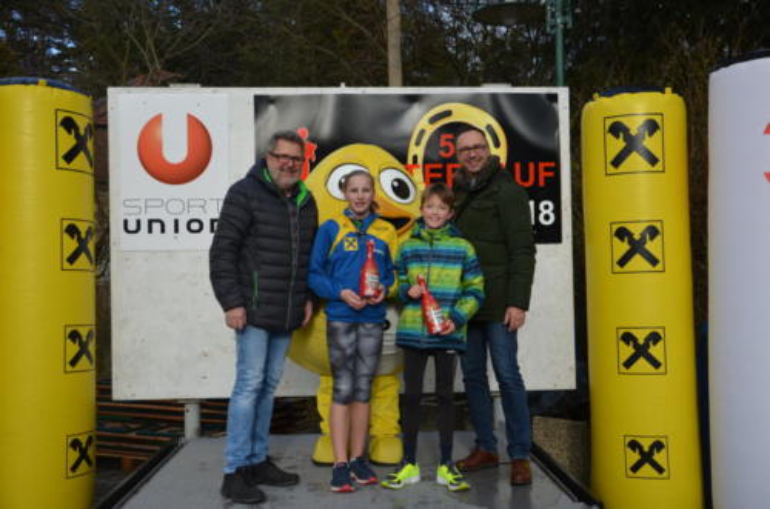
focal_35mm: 42
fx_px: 896
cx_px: 385
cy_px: 254
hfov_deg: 46.5
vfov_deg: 31.7
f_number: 5.6
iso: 400
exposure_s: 1/1500
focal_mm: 28
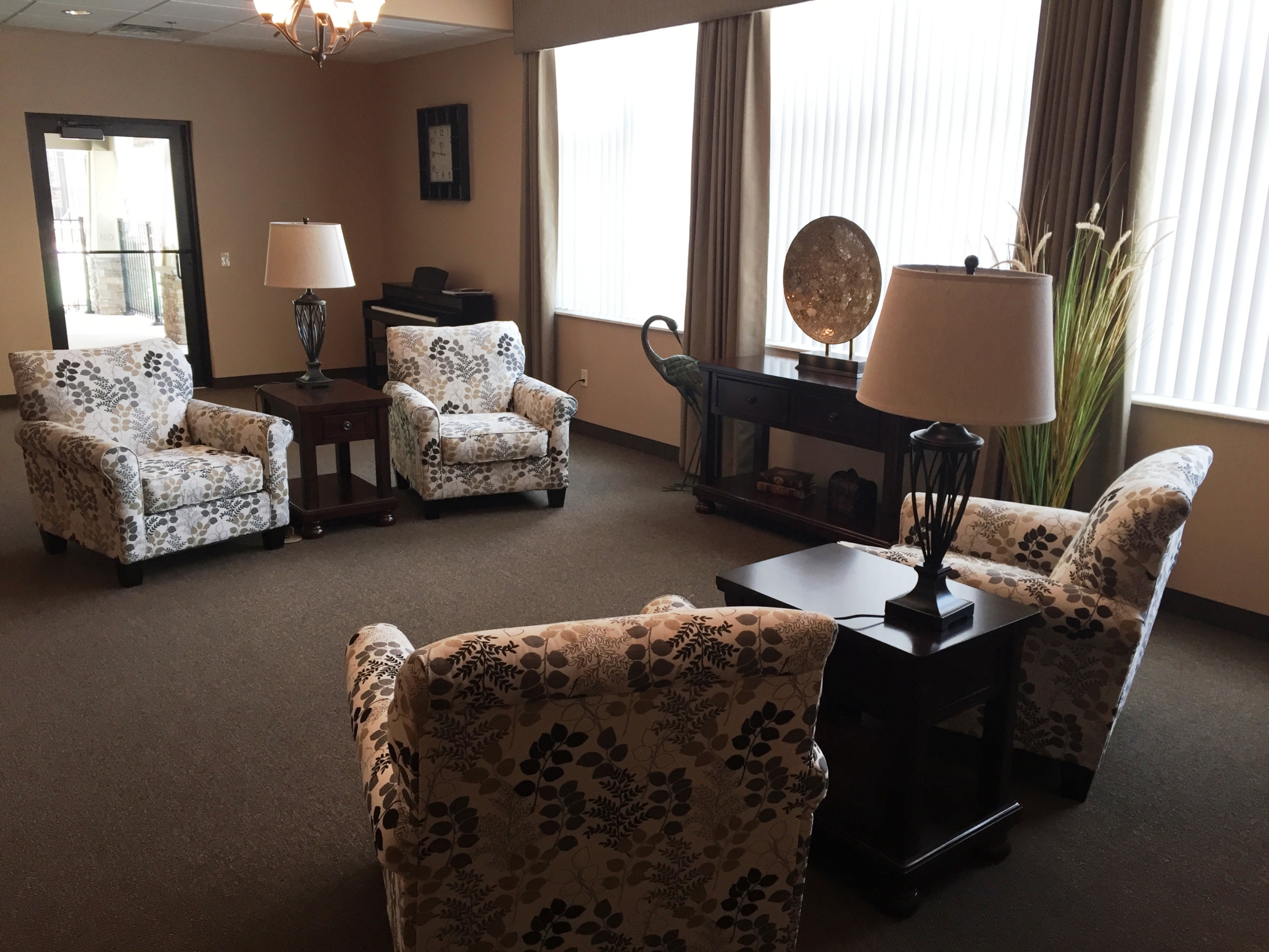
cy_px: 476
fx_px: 1063
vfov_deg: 48.2
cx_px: 634
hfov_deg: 61.7
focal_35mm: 29
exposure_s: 1/40
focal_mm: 4.15
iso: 32
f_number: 2.2
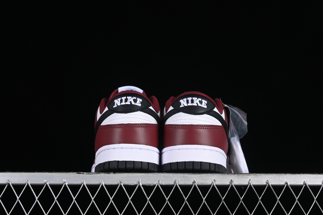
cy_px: 108
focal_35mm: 75
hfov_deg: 27.0
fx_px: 673
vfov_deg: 18.2
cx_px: 162
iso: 160
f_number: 7.1
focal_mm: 50
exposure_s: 1/80
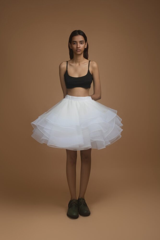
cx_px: 80
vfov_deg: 53.1
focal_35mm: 36
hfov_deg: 36.9
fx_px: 240
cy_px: 120
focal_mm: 36
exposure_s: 1/125
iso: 100
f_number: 16
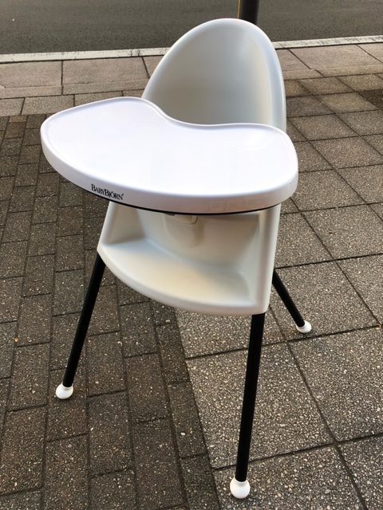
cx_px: 192
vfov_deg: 63.4
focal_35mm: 28
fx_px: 413
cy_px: 255
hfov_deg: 49.7
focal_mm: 3.99
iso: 25
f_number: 1.8
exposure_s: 1/100
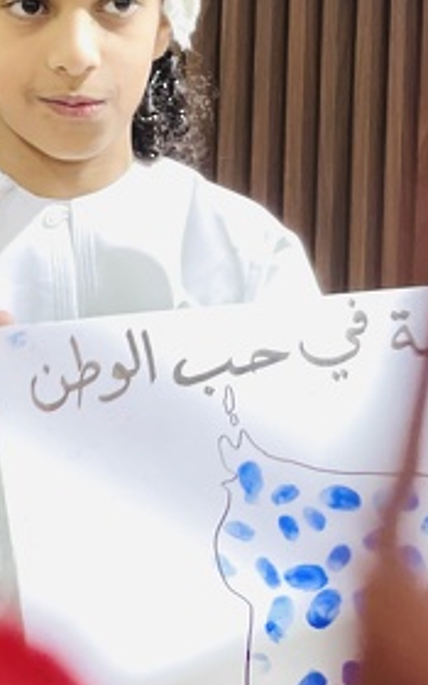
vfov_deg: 10.8
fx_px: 3621
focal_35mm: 194
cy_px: 252
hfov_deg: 6.8
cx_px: 68
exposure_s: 1/33
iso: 160
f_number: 2.2
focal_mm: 7.5
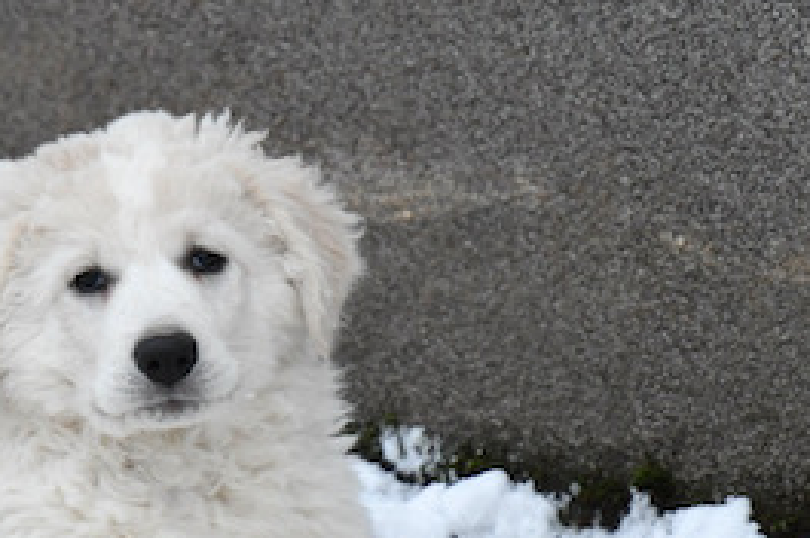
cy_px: 364
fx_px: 6112
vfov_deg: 5.0
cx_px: 125
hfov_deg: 7.6
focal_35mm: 272
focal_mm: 80
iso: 1800
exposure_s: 1/500
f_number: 4
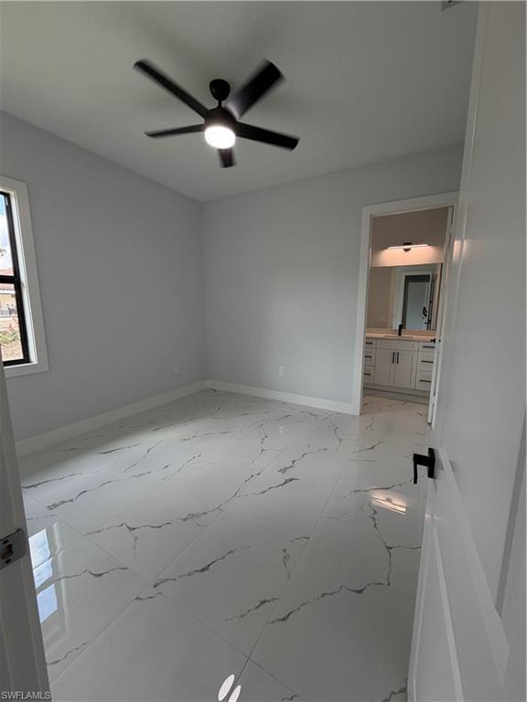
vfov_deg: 102.1
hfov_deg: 85.7
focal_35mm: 14
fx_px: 284
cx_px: 264
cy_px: 351
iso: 100
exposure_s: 1/120
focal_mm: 2.22
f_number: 2.2
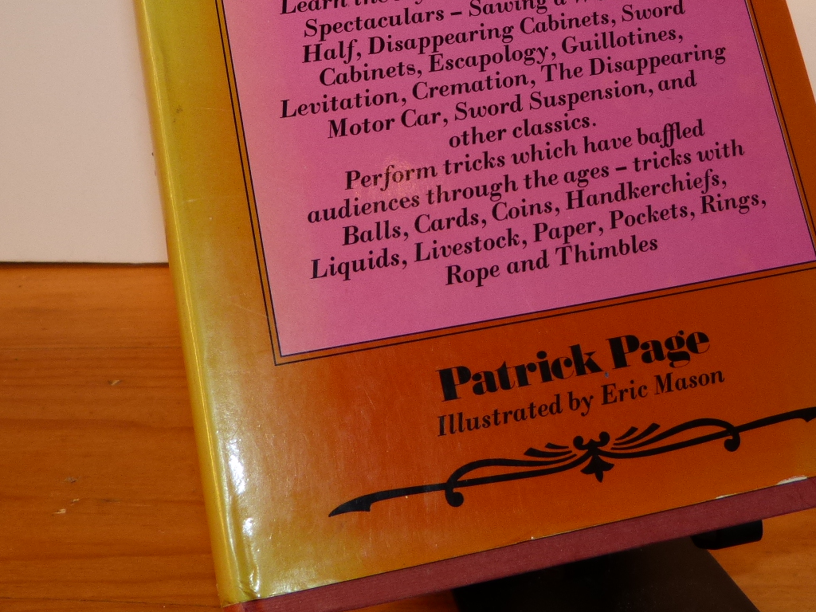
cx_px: 503
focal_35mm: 66
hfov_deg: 29.3
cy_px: 53
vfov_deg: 21.7
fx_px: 1556
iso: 100
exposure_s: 1/60
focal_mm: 5.8
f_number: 3
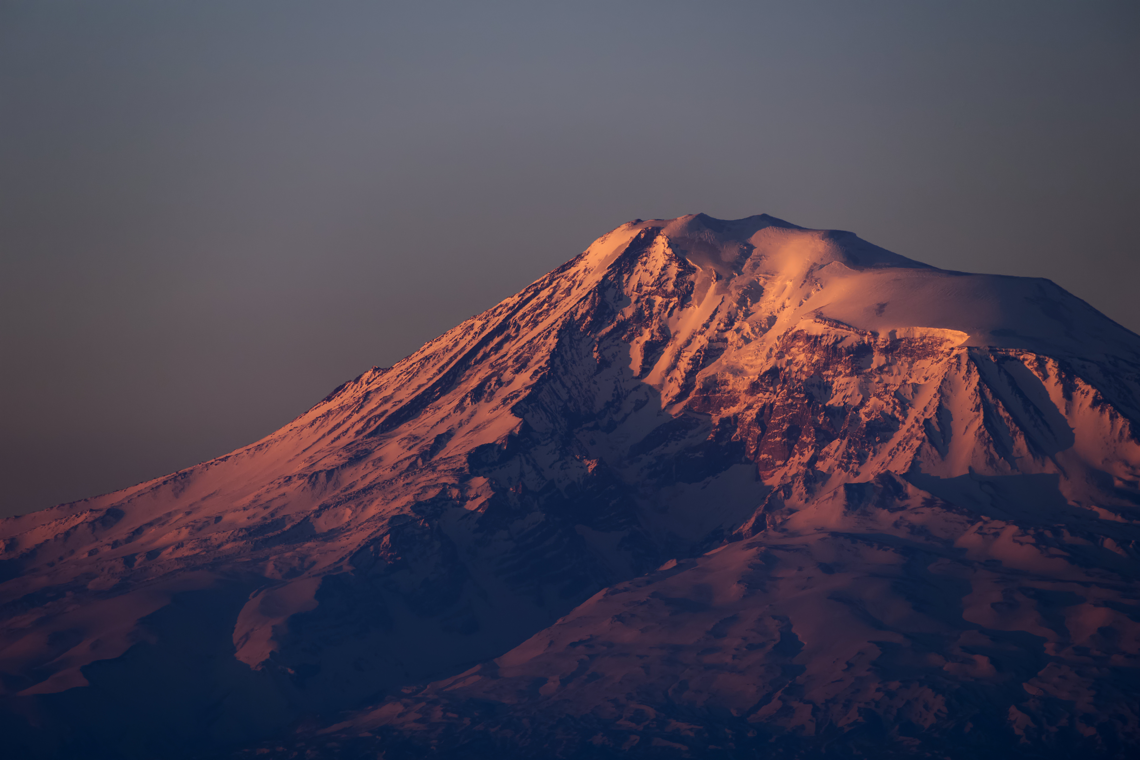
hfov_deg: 6.2
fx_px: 10576
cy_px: 380
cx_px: 570
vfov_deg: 4.1
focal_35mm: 334
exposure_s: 1/340
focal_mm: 222.5
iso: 640
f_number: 5.6
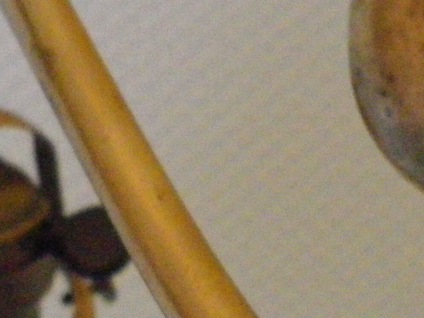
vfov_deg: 12.7
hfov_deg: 17.3
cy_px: 393
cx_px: 317
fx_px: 1384
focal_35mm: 113
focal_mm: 4.9
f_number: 2.6
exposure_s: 1/30
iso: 800
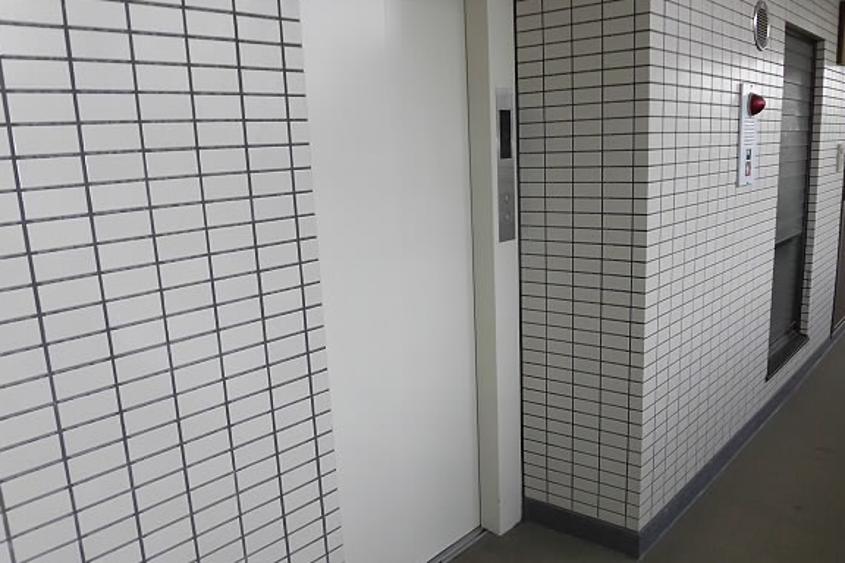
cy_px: 273
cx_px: 431
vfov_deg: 49.5
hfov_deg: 69.4
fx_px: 610
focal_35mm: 26
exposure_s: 1/250
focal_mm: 4.3
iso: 100
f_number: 3.1
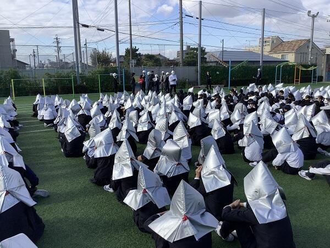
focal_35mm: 31
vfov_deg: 45.4
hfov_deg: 58.4
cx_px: 165
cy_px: 124
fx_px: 296
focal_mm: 3.3
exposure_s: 1/1314
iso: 25
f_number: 2.4
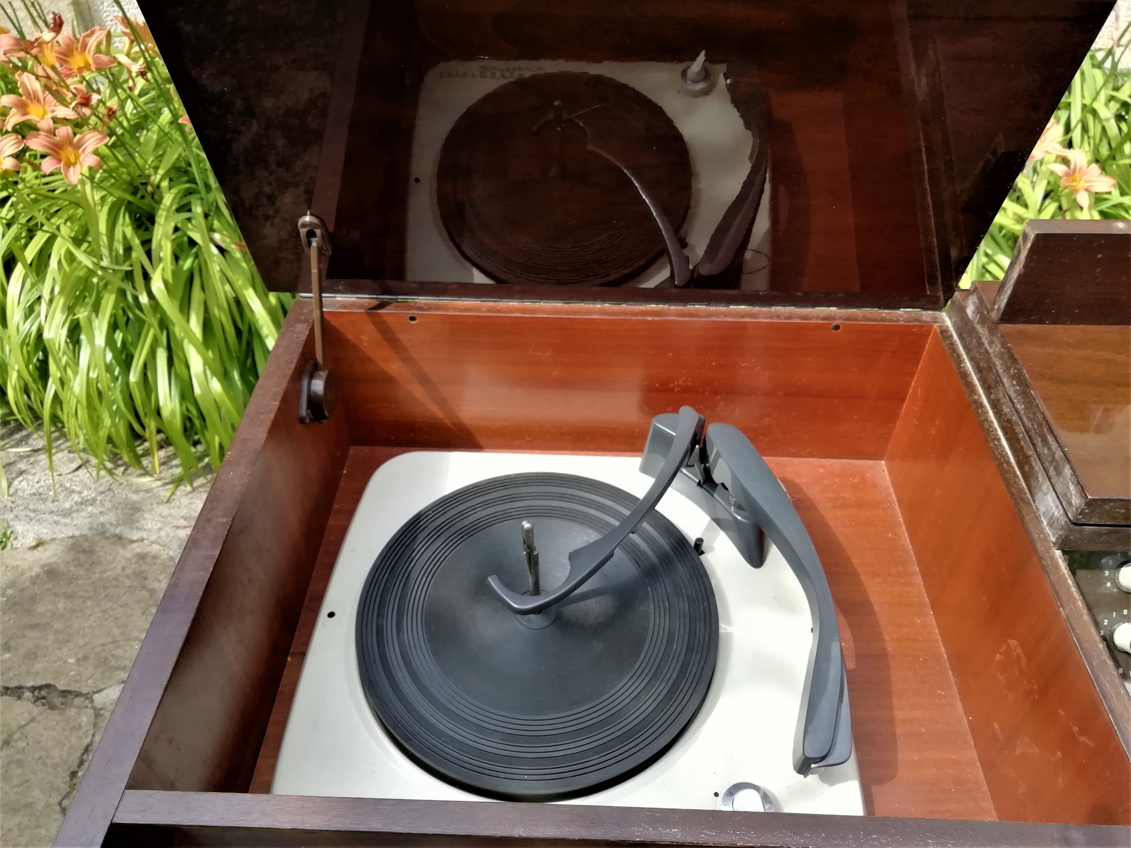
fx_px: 849
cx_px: 566
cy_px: 424
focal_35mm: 26
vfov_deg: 53.1
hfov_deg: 67.3
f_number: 2.2
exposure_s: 1/351
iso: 50
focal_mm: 3.21
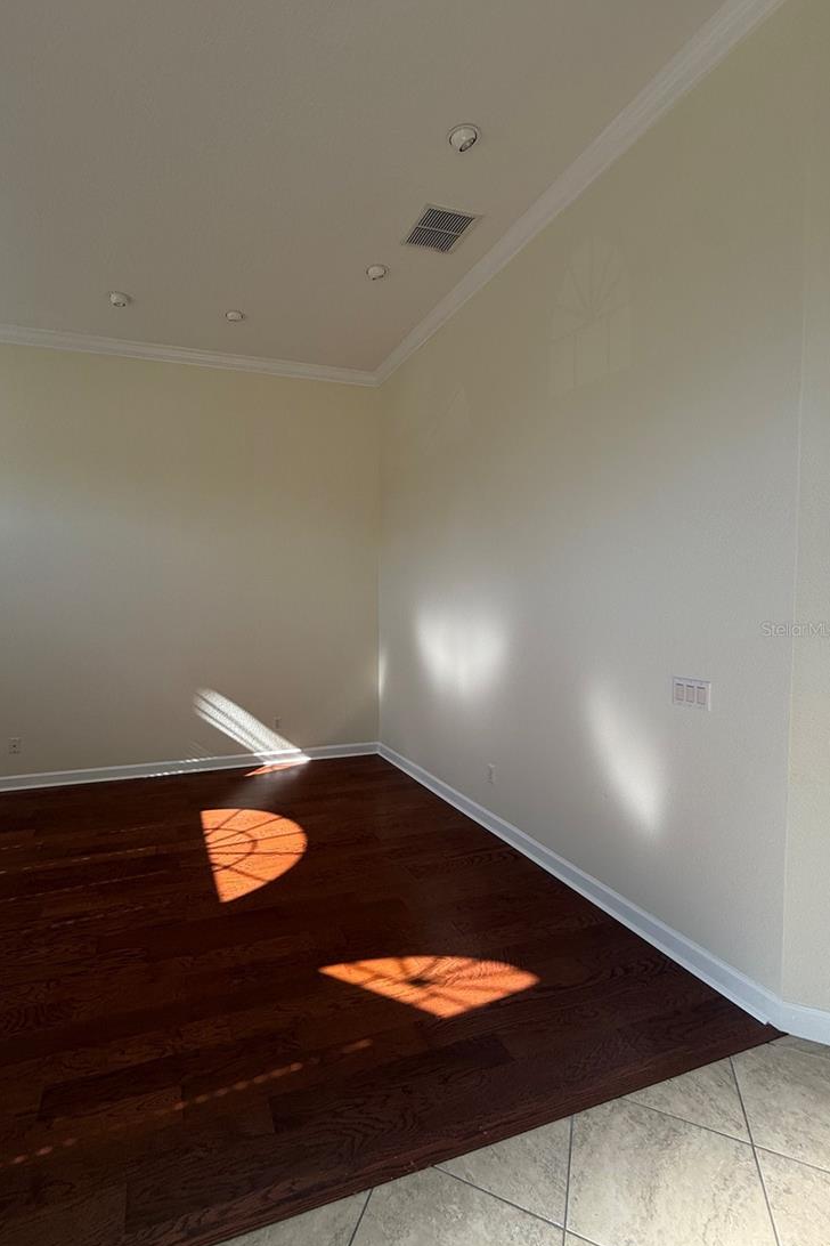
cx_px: 329
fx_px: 553
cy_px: 629
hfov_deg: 72.9
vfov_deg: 96.7
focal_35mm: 16
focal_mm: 2.22
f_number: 2.2
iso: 50
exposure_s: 1/284
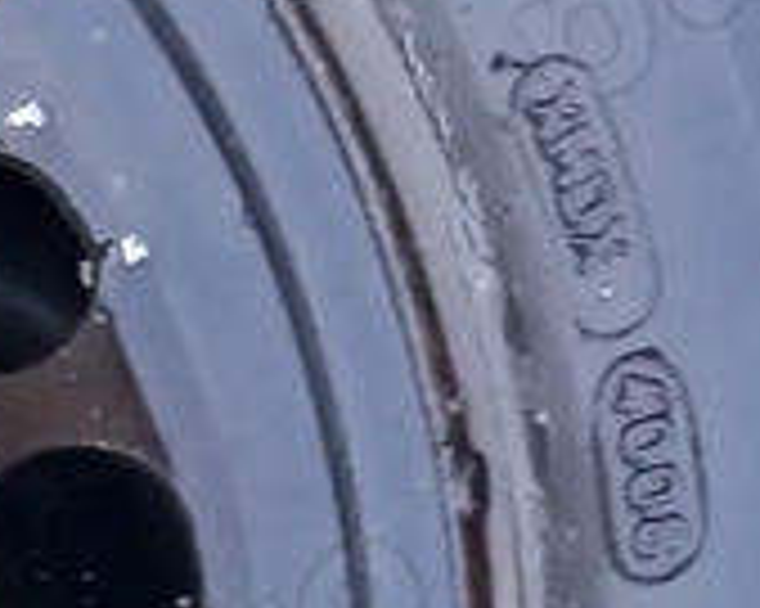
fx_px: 3507
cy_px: 977
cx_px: -589
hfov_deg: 11.5
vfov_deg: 9.5
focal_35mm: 156
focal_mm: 4
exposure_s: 1/25
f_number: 1.8
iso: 250
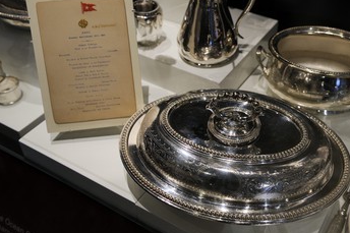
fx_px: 428
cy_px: 105
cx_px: 212
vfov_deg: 30.5
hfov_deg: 44.3
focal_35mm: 44
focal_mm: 36
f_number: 5
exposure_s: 1/13
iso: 800
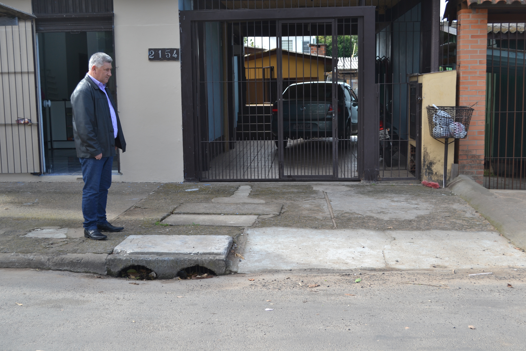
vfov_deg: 29.9
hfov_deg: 43.6
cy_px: 176
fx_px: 657
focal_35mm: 45
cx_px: 263
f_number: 5.6
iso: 125
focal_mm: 30
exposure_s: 1/125
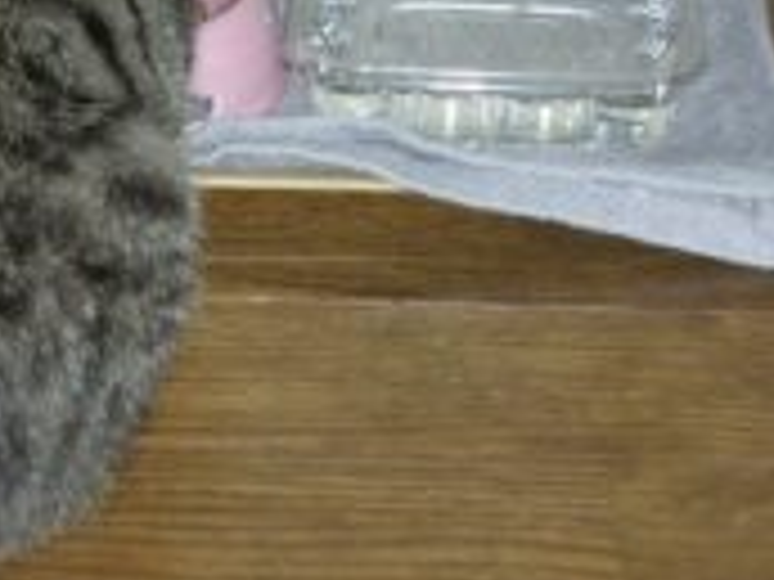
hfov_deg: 12.2
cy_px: 346
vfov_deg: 9.3
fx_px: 3555
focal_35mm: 159
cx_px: -76
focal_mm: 10.1
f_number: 4
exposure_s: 1/120
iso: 101
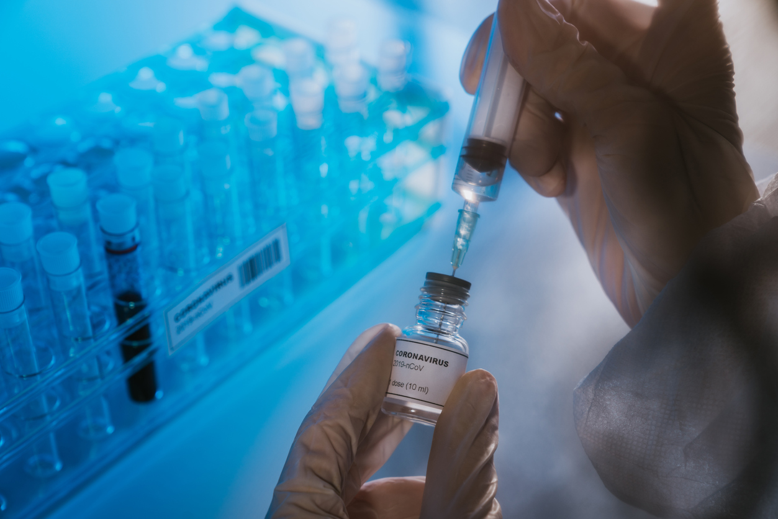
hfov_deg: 28.8
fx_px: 1513
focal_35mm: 70
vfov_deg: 19.5
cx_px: 389
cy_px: 260
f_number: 5.6
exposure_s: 1/200
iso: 100
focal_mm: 70
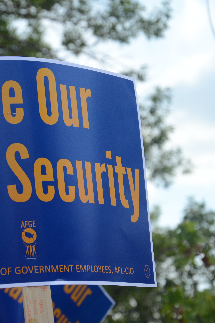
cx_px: 37
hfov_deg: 11.6
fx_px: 1057
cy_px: 161
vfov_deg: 17.3
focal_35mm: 118
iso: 400
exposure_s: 1/1000
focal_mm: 52
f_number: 5
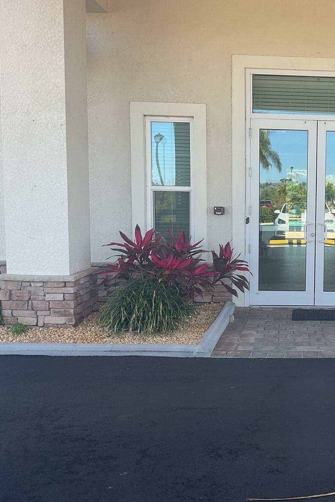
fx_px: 572
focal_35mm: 41
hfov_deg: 30.5
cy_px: 251
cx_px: 329
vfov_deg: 47.4
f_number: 1.8
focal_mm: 3
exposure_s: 1/247
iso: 16
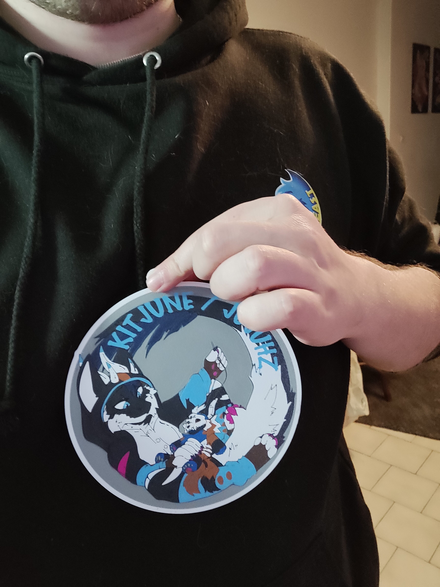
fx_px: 373
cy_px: 294
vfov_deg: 76.4
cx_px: 220
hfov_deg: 61.1
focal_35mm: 22
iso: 638
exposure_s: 1/20
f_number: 2
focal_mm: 3.74
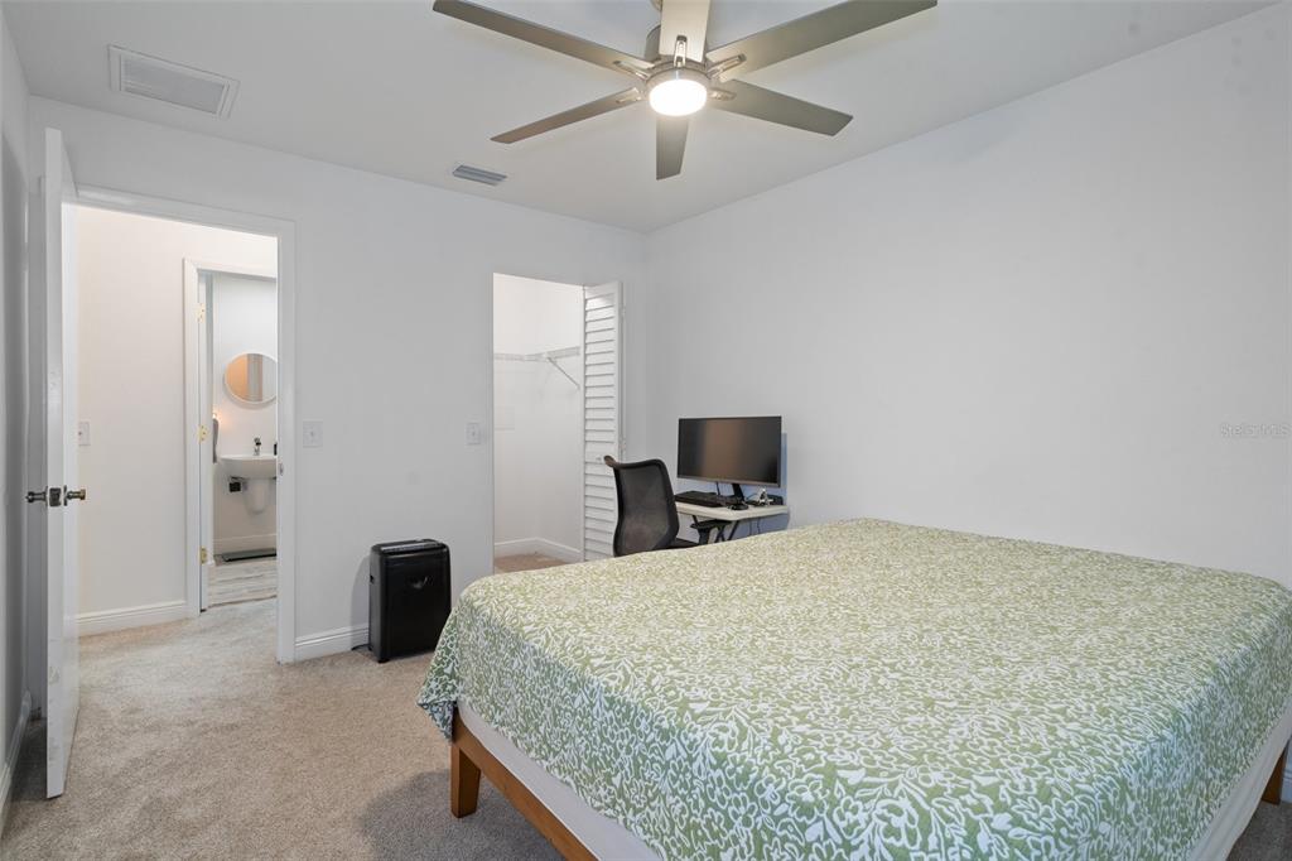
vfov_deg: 70.4
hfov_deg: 93.3
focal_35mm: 17
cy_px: 430
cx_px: 646
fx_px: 610
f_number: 8
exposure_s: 1.6
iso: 320
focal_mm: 17
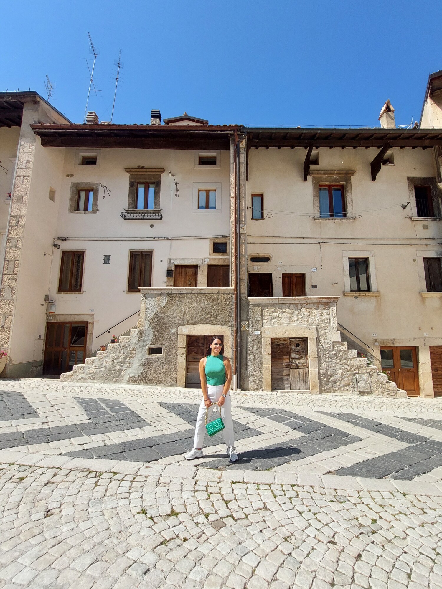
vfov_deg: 106.2
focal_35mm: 13
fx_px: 221
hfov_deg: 89.9
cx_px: 221
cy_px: 294
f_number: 2.2
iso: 50
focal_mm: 1.74
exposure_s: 1/2000
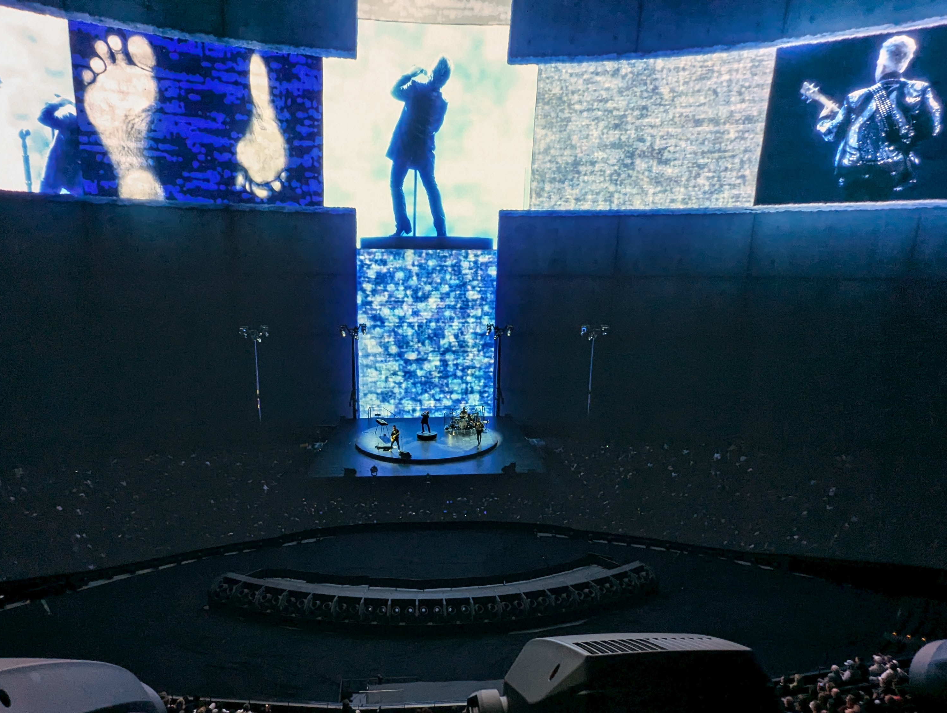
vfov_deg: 61.1
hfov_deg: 76.2
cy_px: 394
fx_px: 603
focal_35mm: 22
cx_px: 439
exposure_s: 1/52.7
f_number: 2.2
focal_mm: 2.35
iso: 62
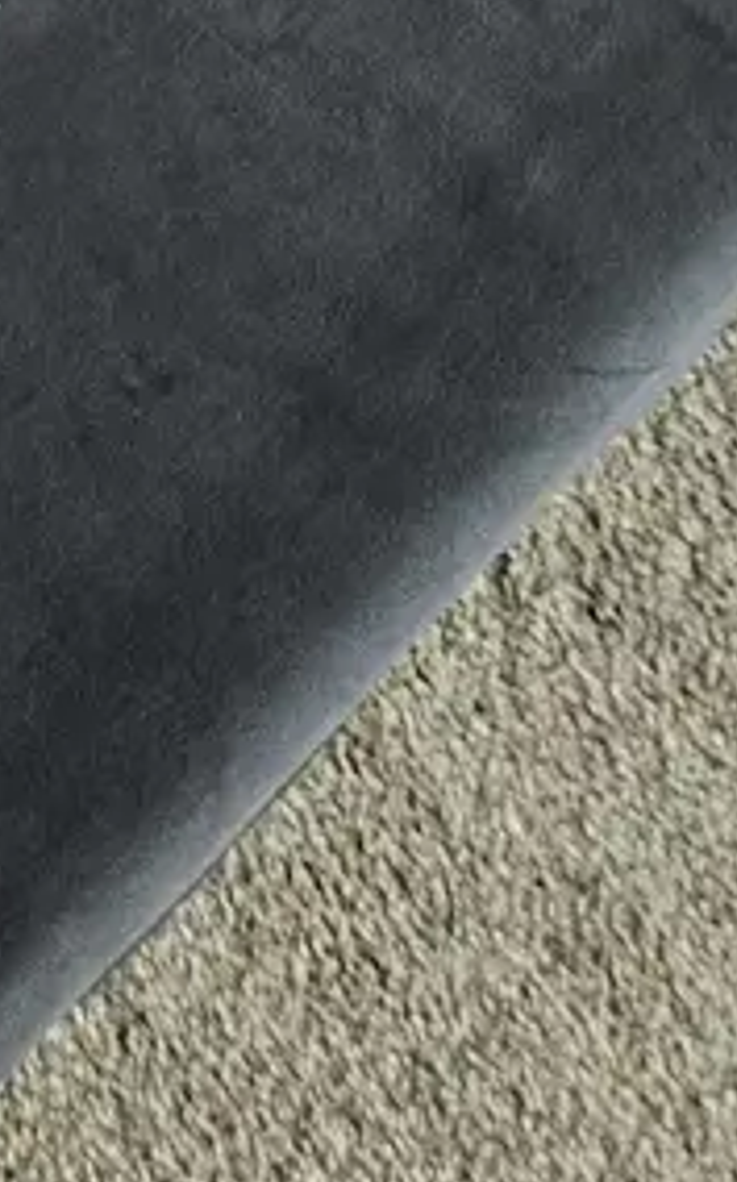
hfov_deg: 12.8
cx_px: -762
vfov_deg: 19.5
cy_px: -741
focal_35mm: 88
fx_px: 2834
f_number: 1.8
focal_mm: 5.54
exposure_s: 1/100
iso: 200
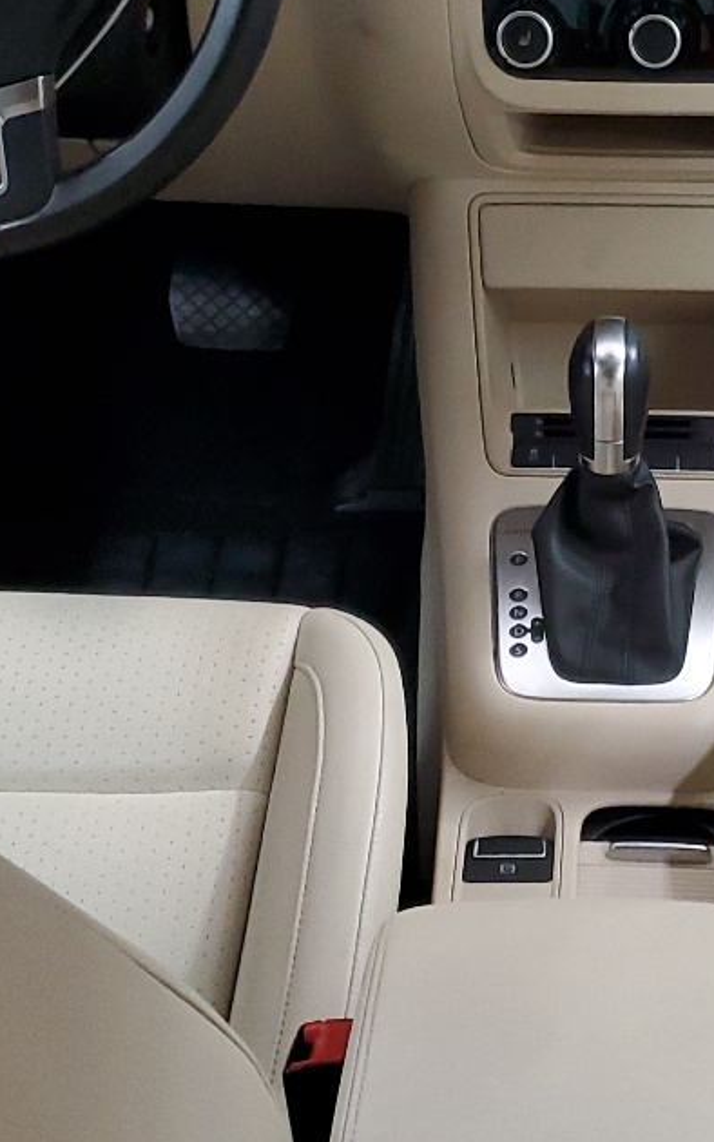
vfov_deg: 29.2
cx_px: 649
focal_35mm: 70
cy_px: 421
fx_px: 2178
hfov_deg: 18.3
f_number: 1.5
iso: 289
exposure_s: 1/24
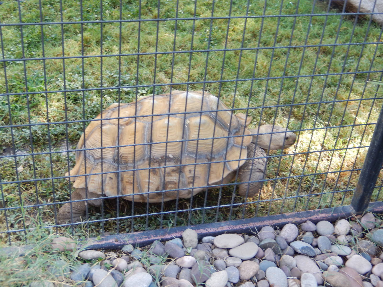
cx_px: 192
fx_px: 564
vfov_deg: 28.6
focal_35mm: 51
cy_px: 144
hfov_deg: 37.5
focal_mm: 9.2
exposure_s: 1/40
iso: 125
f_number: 4.5
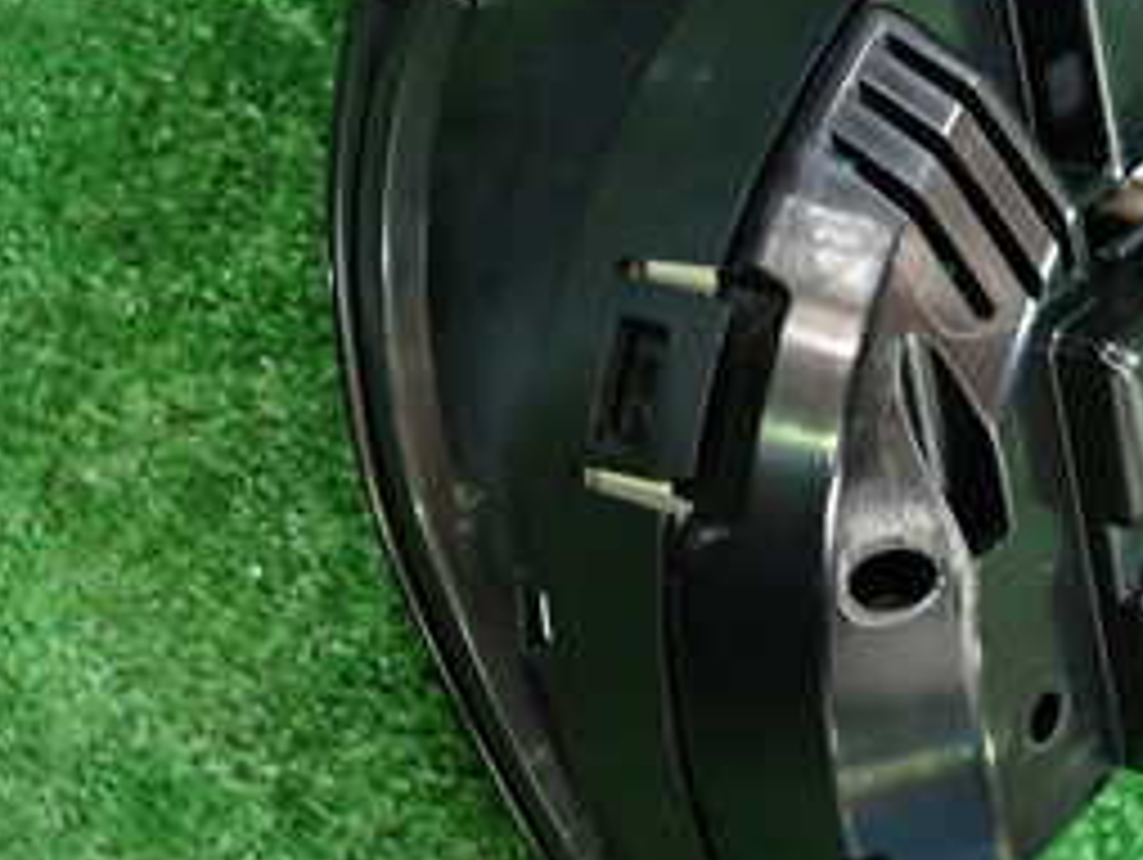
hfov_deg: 31.1
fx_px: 1950
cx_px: 1035
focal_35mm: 59
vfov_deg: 24.4
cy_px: 158
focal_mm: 4.5
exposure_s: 1/30
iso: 320
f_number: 2
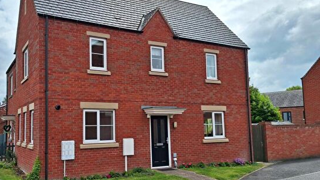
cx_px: 117
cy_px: 99
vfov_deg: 36.6
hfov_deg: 60.1
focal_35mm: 32
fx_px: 271
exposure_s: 1/3846
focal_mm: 5.54
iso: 40
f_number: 1.8
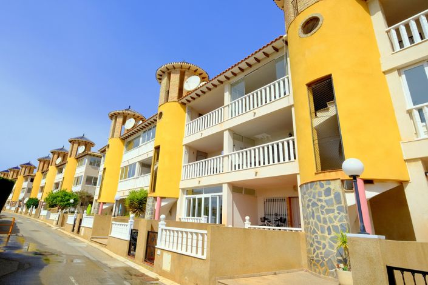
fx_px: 214
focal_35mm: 18
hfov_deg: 90.0
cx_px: 214
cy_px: 142
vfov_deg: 67.4
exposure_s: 1/125
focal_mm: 12
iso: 320
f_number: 18
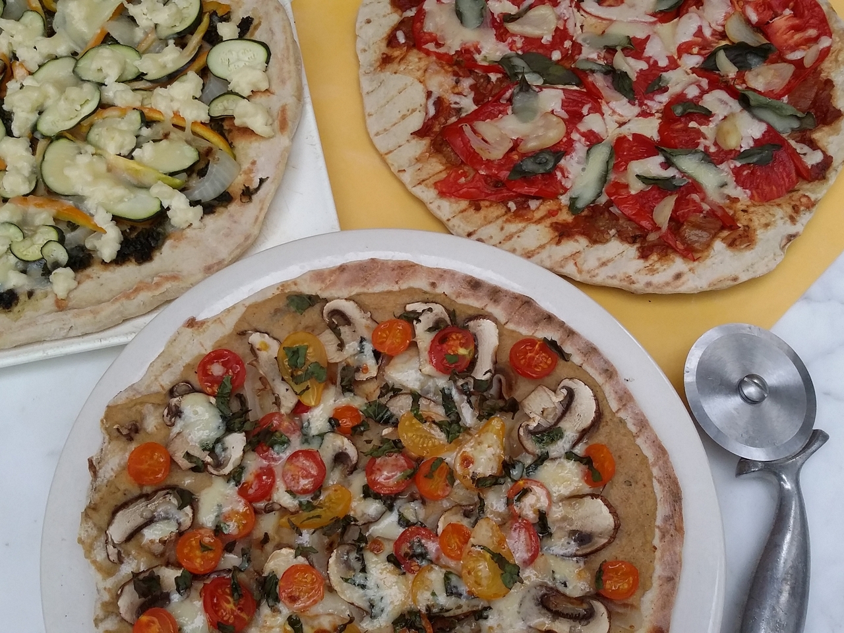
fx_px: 780
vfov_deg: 44.2
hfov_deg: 56.8
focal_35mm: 32
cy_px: 316
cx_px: 422
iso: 64
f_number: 2.4
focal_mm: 3.4
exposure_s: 1/60
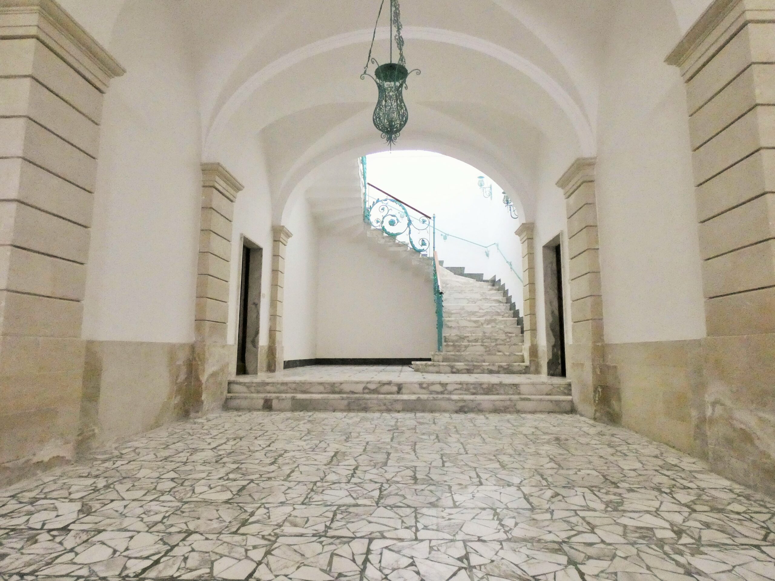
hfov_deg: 81.7
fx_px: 448
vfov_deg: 66.0
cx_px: 388
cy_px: 290
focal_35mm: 20
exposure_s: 1/125
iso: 1250
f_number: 2.8
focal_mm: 3.6
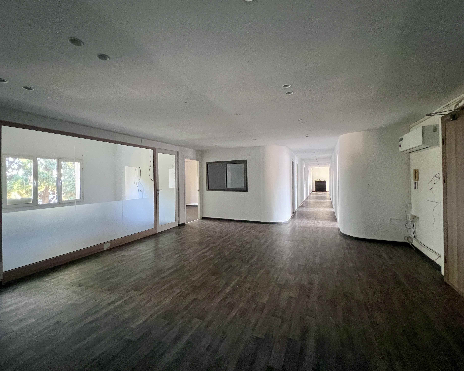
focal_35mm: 14
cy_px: 180
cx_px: 226
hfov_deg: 100.7
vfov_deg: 88.0
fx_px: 192
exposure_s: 1/60
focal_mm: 1.57
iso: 640
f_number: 1.8
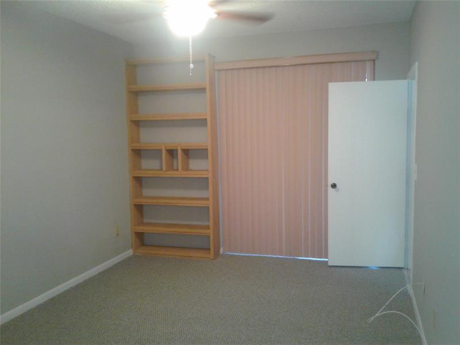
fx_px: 439
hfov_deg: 55.4
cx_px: 230
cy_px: 172
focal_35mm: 33
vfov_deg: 42.9
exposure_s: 1/12
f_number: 2.2
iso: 100
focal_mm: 3.3
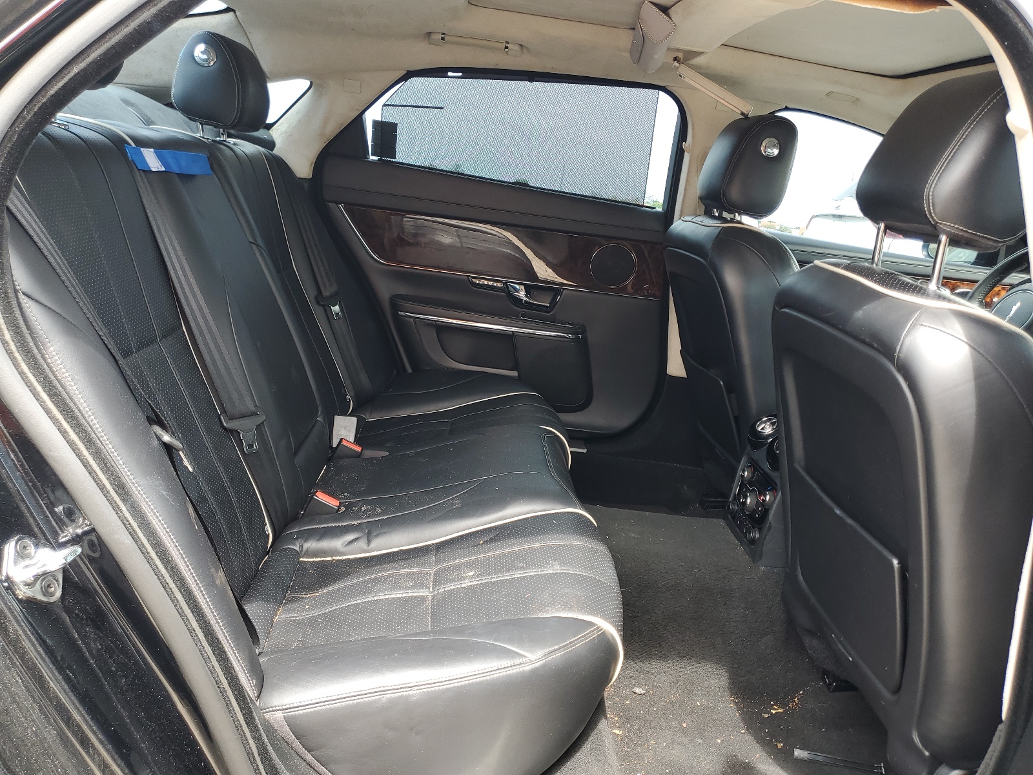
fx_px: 776
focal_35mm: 26
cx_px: 516
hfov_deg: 67.3
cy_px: 388
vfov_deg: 53.1
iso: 50
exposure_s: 1/185
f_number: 1.5
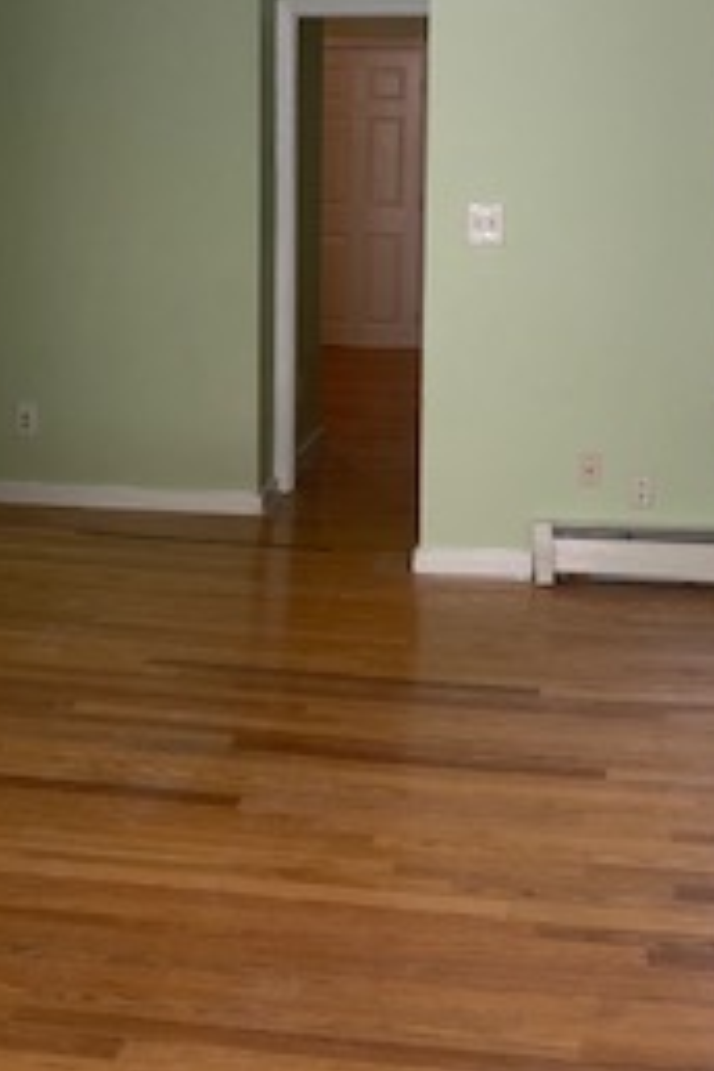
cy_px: 411
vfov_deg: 30.0
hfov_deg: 20.3
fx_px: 1993
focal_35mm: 67
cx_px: 307
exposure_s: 1/120
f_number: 1.8
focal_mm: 4.25
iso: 125
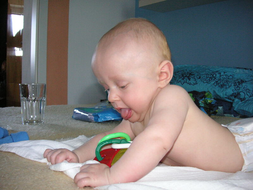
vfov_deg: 38.7
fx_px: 270
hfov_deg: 50.1
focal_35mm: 37
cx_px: 126
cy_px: 95
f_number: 2.8
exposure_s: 1/45
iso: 160
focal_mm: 6.1
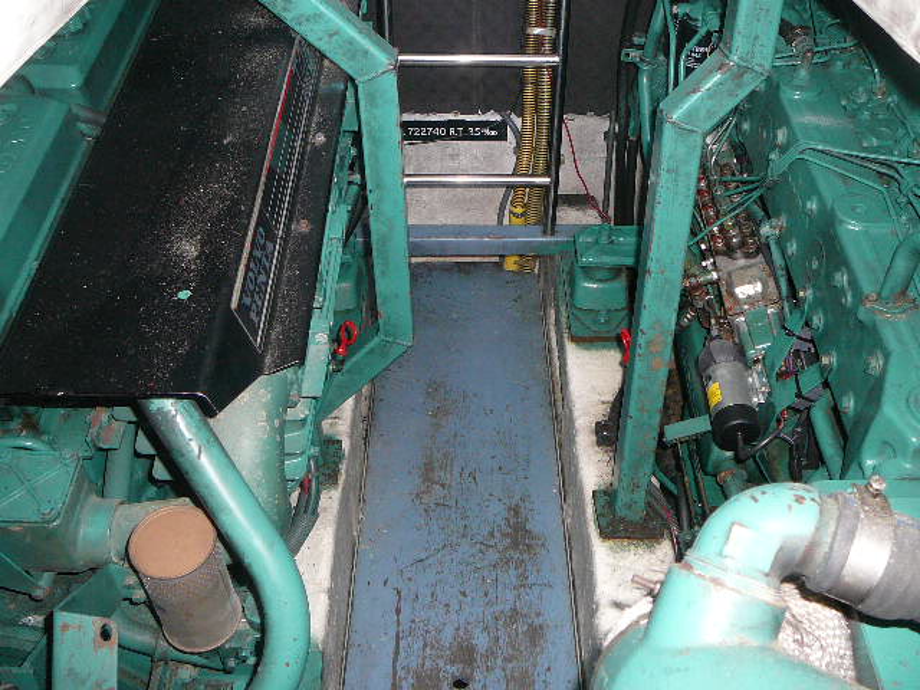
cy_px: 345
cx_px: 460
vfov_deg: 40.7
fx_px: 930
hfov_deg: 52.6
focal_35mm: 35
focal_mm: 5.2
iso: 200
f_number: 2.8
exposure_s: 1/30
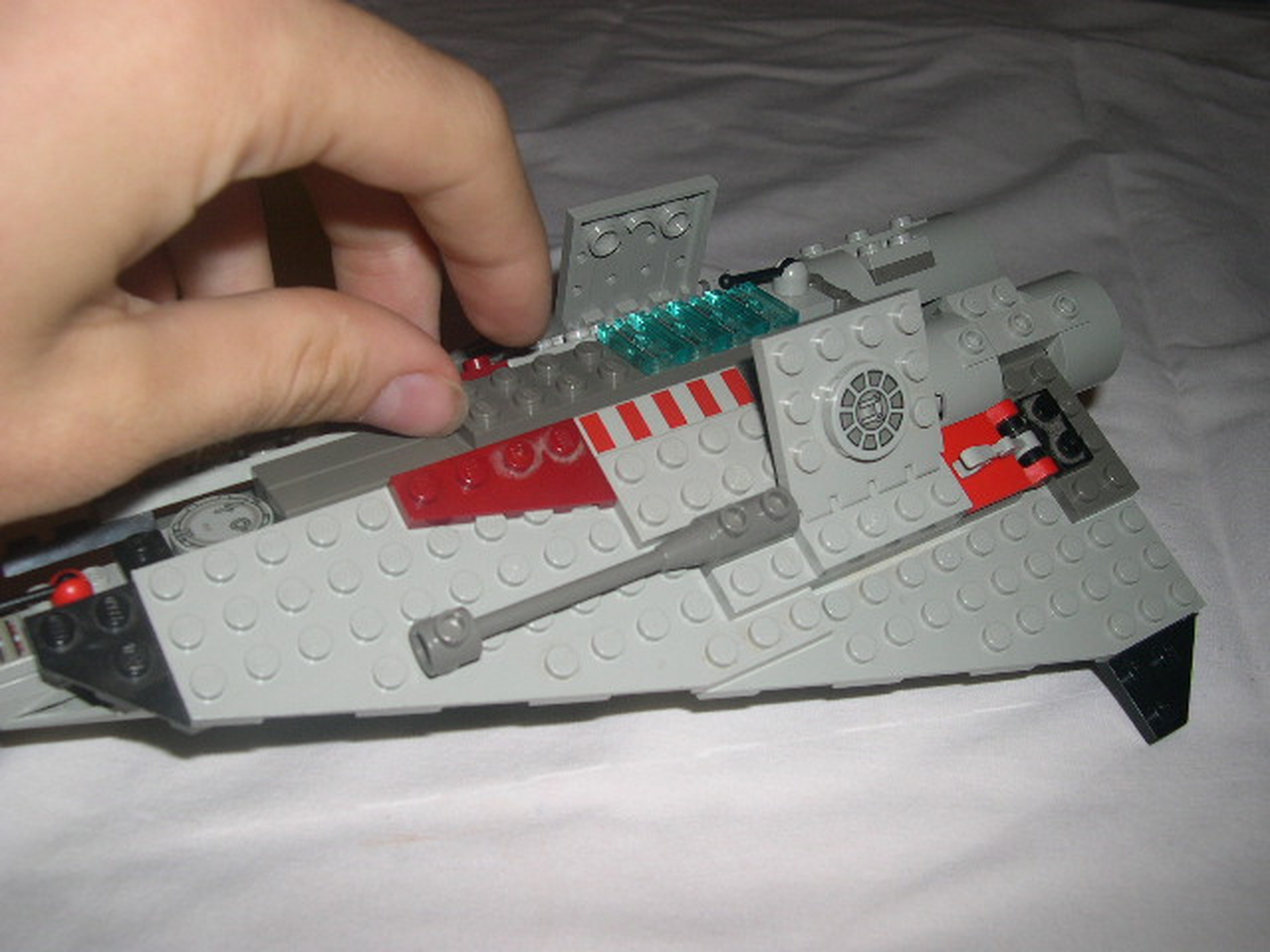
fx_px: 1394
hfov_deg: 49.0
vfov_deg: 37.7
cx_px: 635
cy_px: 476
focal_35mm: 38
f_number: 7.6
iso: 100
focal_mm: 8
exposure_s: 1/60
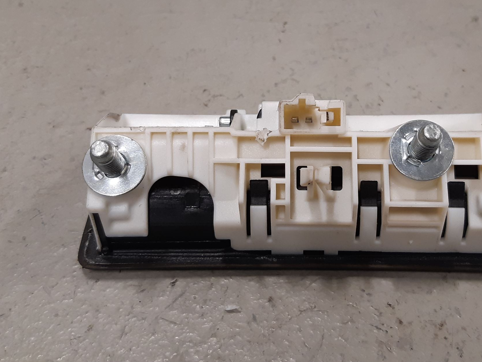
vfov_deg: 44.0
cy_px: 147
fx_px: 446
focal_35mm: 32
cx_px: 286
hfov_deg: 56.4
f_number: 1.7
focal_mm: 3.93
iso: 100
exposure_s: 1/50
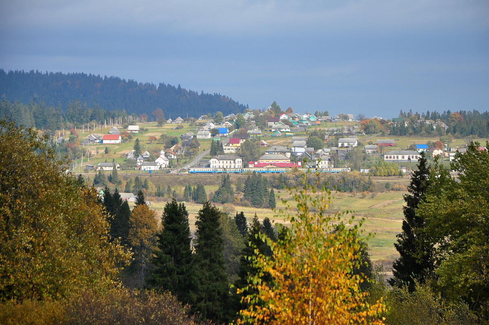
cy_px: 162
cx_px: 244
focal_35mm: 158
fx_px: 2137
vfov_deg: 8.7
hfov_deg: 13.1
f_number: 8
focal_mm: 105
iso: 400
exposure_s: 1/1000
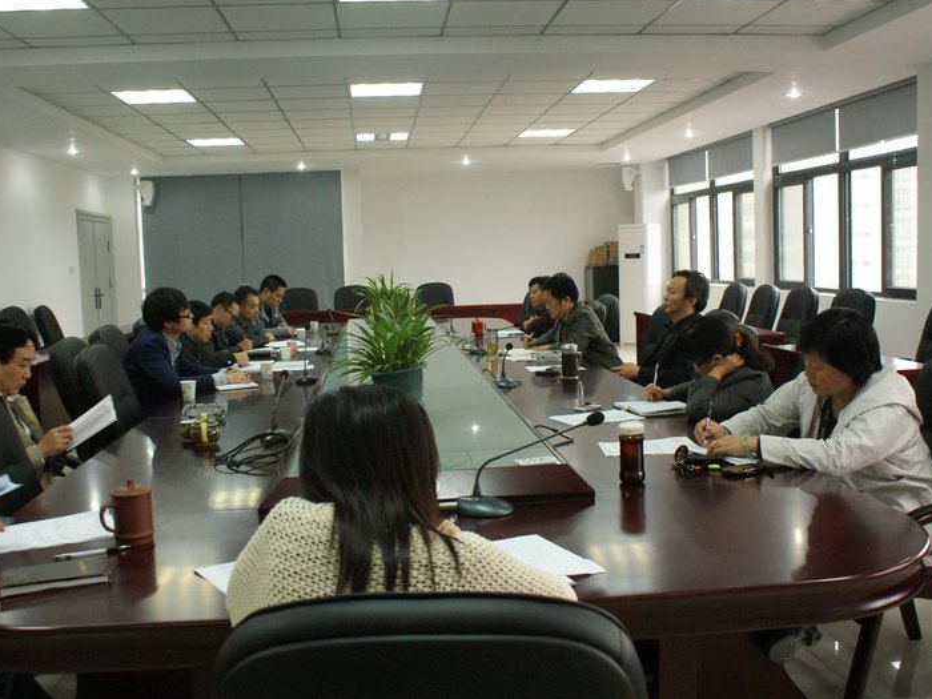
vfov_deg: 42.9
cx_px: 461
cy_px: 346
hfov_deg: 55.4
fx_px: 888
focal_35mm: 33
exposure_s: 1/40
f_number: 4.5
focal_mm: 20
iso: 800
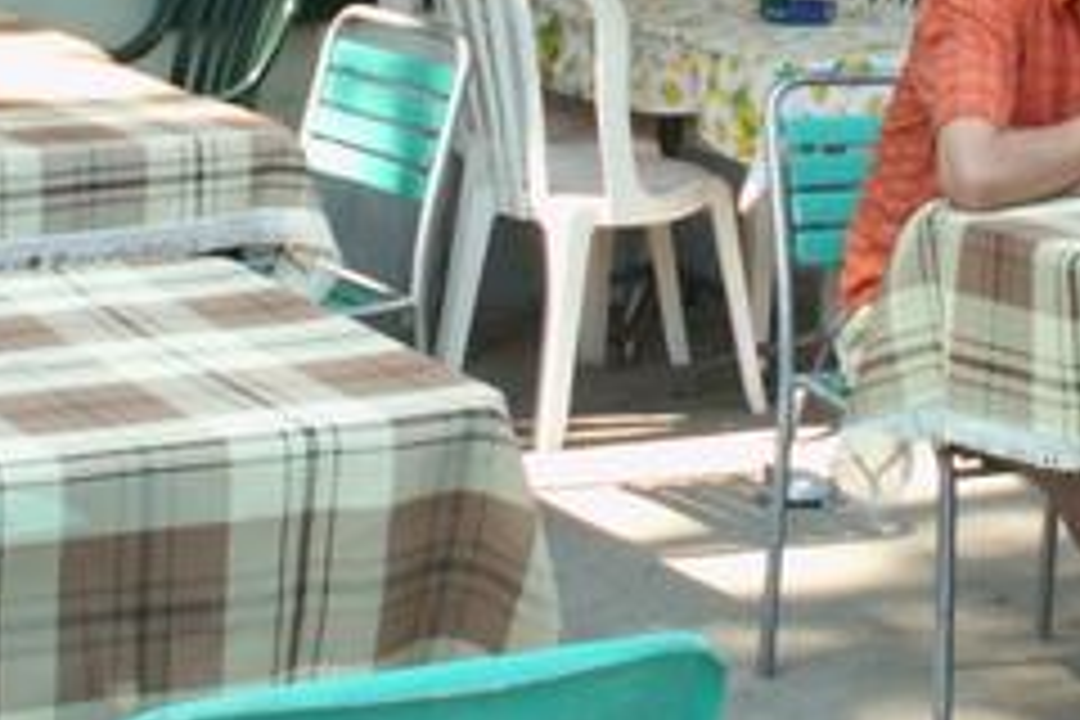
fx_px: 2910
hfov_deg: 21.0
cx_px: 666
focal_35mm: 97
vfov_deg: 13.9
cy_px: -18
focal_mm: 5.86
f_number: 4.5
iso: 50
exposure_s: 1/40
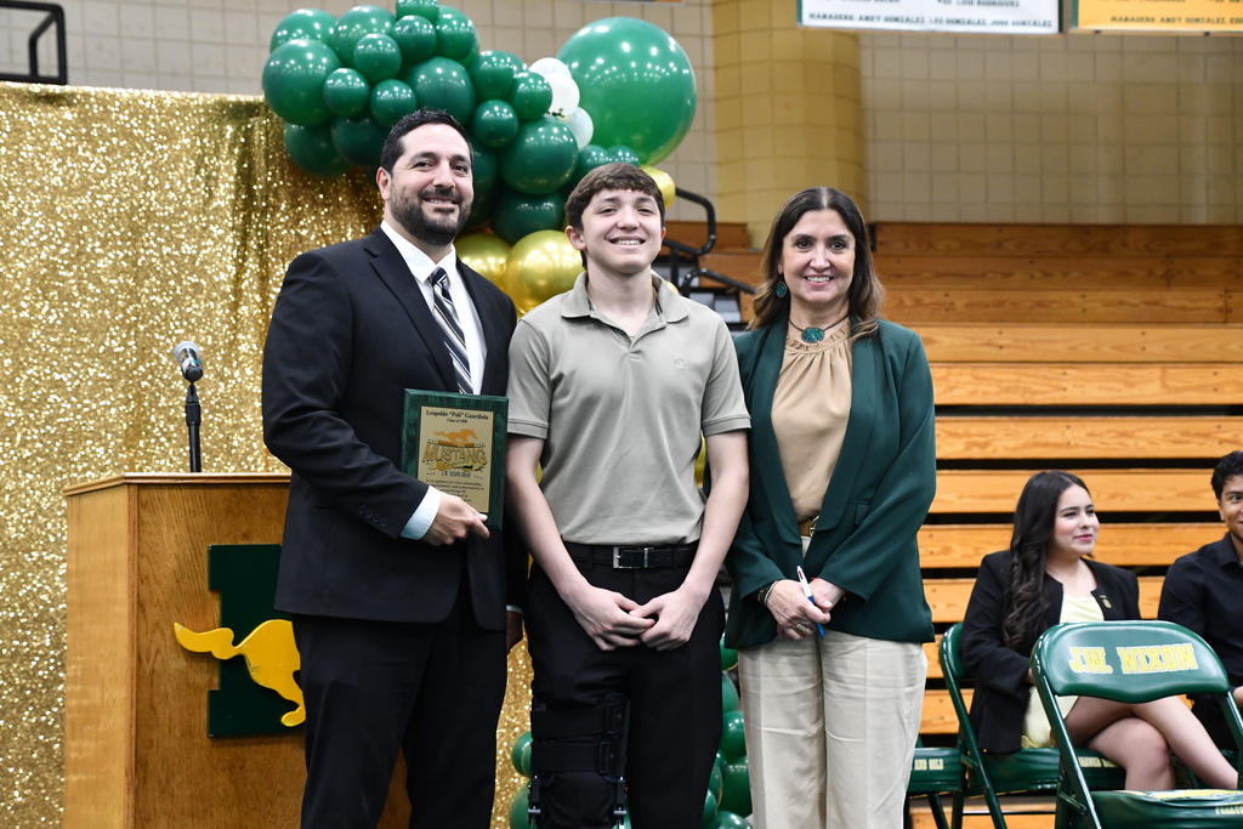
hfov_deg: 26.0
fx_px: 2693
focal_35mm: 78
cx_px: 622
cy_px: 414
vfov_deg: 17.5
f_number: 4.8
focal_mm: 52
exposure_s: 1/125
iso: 1800
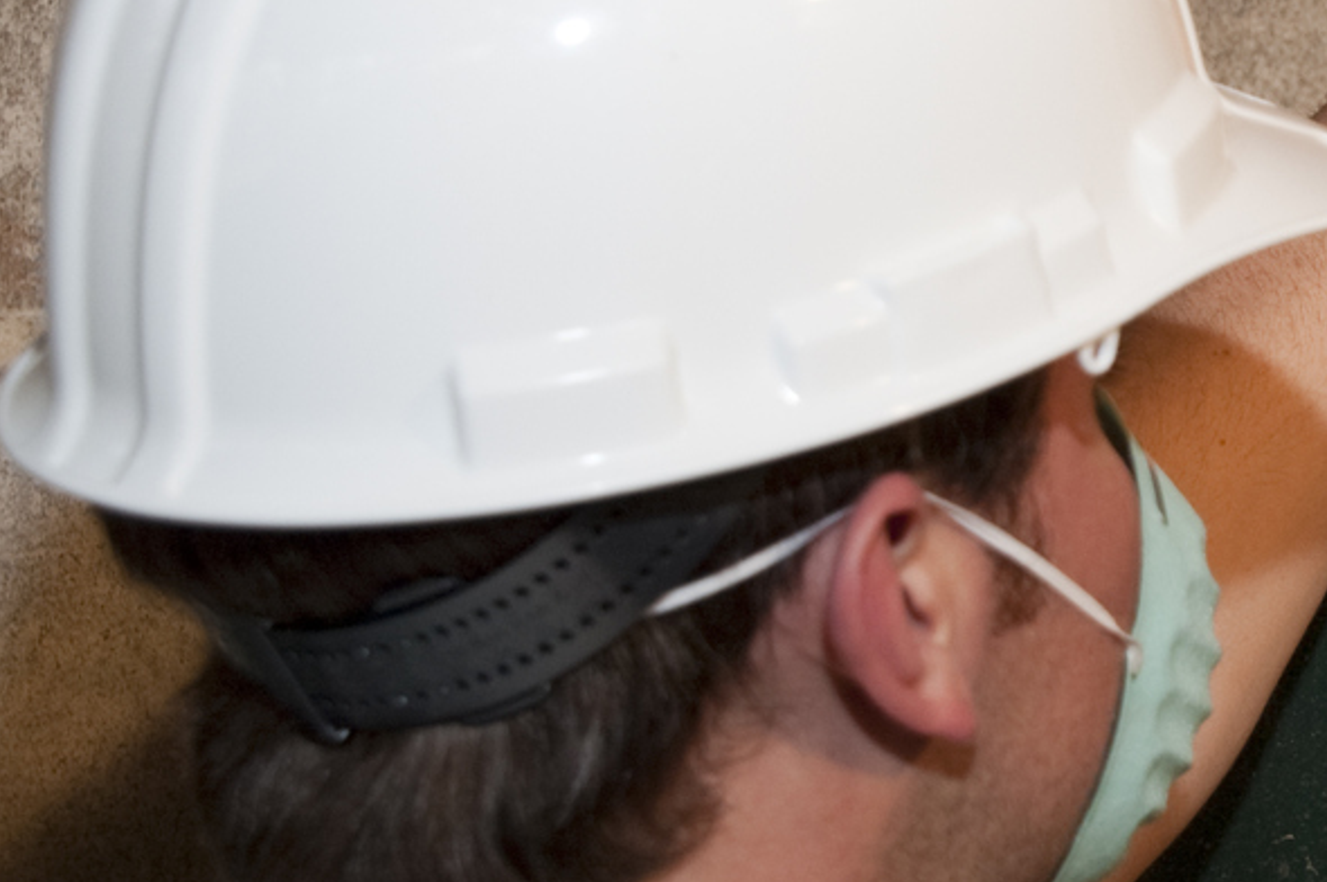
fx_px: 6112
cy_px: 215
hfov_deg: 12.2
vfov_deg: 8.2
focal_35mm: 166
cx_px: 1376
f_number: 8
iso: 200
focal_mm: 52
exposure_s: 1/60
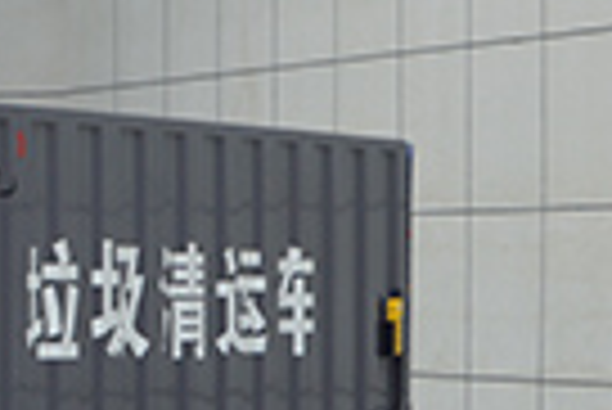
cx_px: -158
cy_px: 354
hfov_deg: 10.9
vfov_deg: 7.4
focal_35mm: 185
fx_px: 3148
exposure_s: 1/125
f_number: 5.6
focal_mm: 28
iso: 110
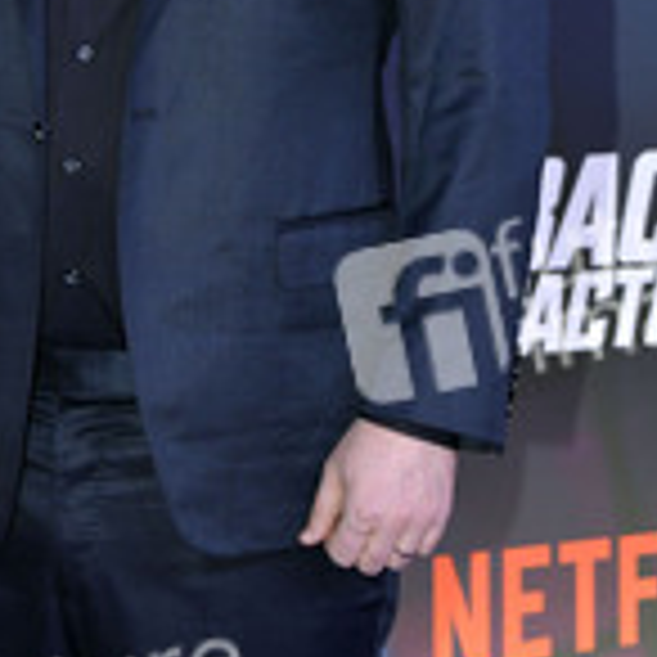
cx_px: 158
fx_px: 4982
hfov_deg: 7.5
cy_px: 72
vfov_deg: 7.5
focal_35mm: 232
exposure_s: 1/200
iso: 1250
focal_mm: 100
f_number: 7.1
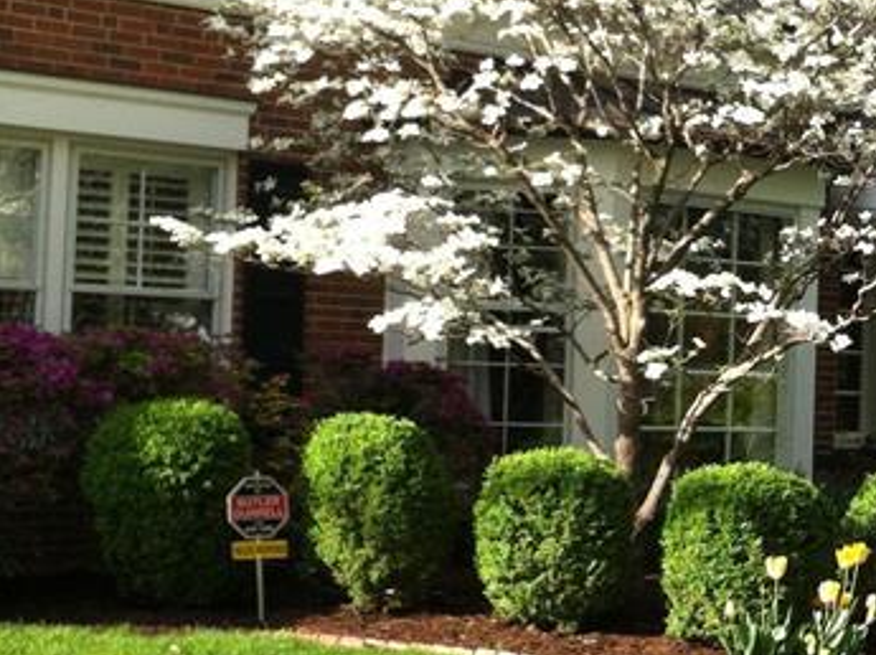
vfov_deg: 14.2
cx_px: 891
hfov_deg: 18.4
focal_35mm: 104
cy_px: 330
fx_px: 2629
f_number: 2.8
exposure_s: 1/402
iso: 80
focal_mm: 3.85
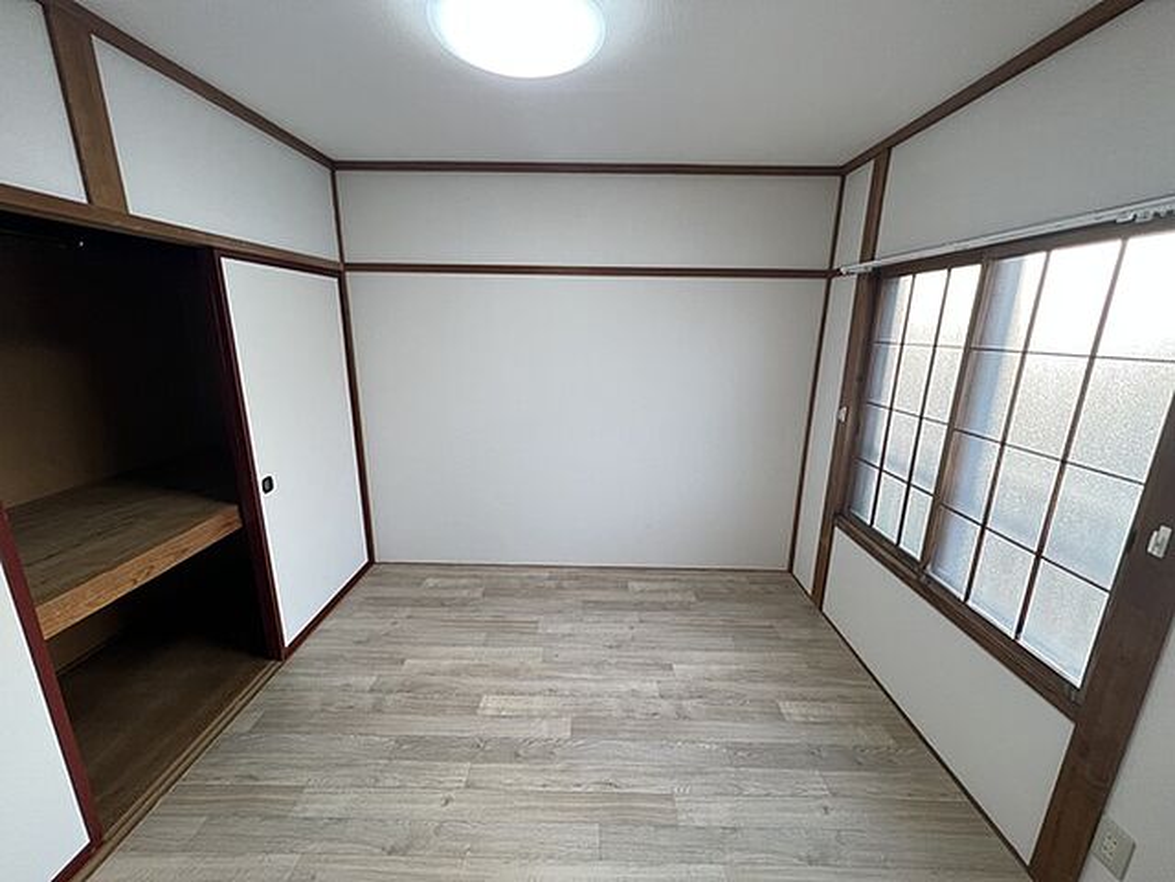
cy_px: 441
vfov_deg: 89.9
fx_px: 441
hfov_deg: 106.2
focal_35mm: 13
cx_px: 588
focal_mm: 1.57
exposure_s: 1/100
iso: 64
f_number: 1.8
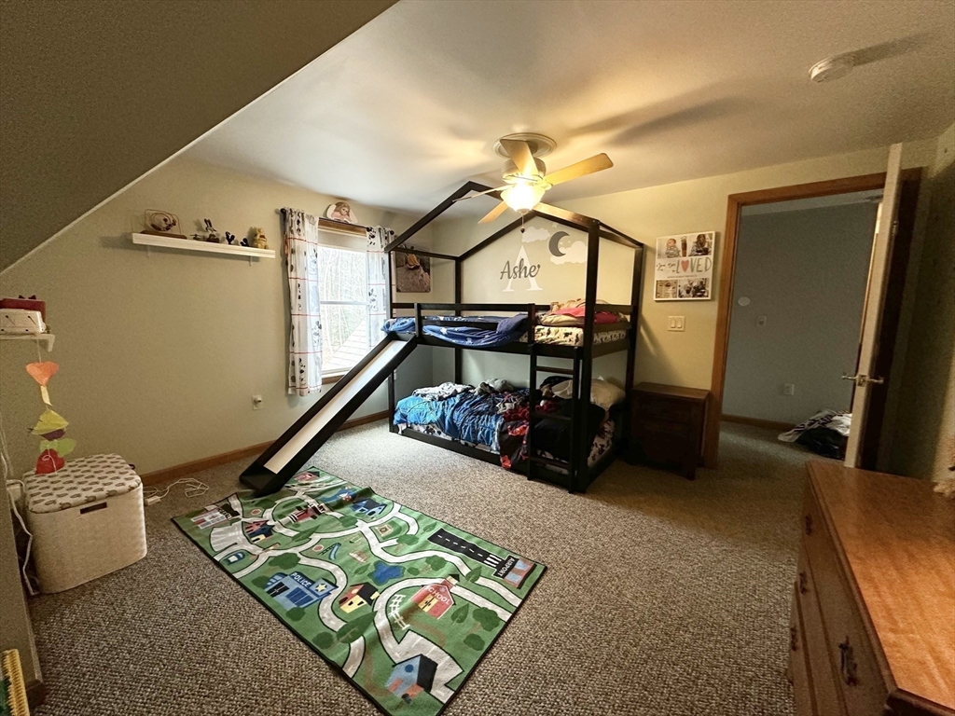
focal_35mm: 14
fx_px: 386
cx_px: 478
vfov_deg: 85.7
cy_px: 358
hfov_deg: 102.1
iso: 250
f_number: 2.2
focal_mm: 2.22
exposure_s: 1/120
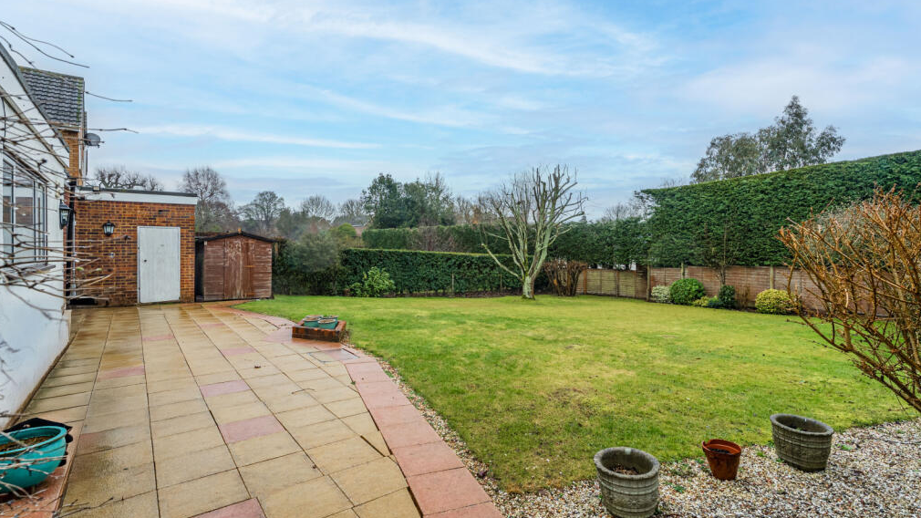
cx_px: 463
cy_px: 249
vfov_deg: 63.9
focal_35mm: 17
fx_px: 415
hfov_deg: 95.9
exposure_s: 1/25
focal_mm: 16
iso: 200
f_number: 8
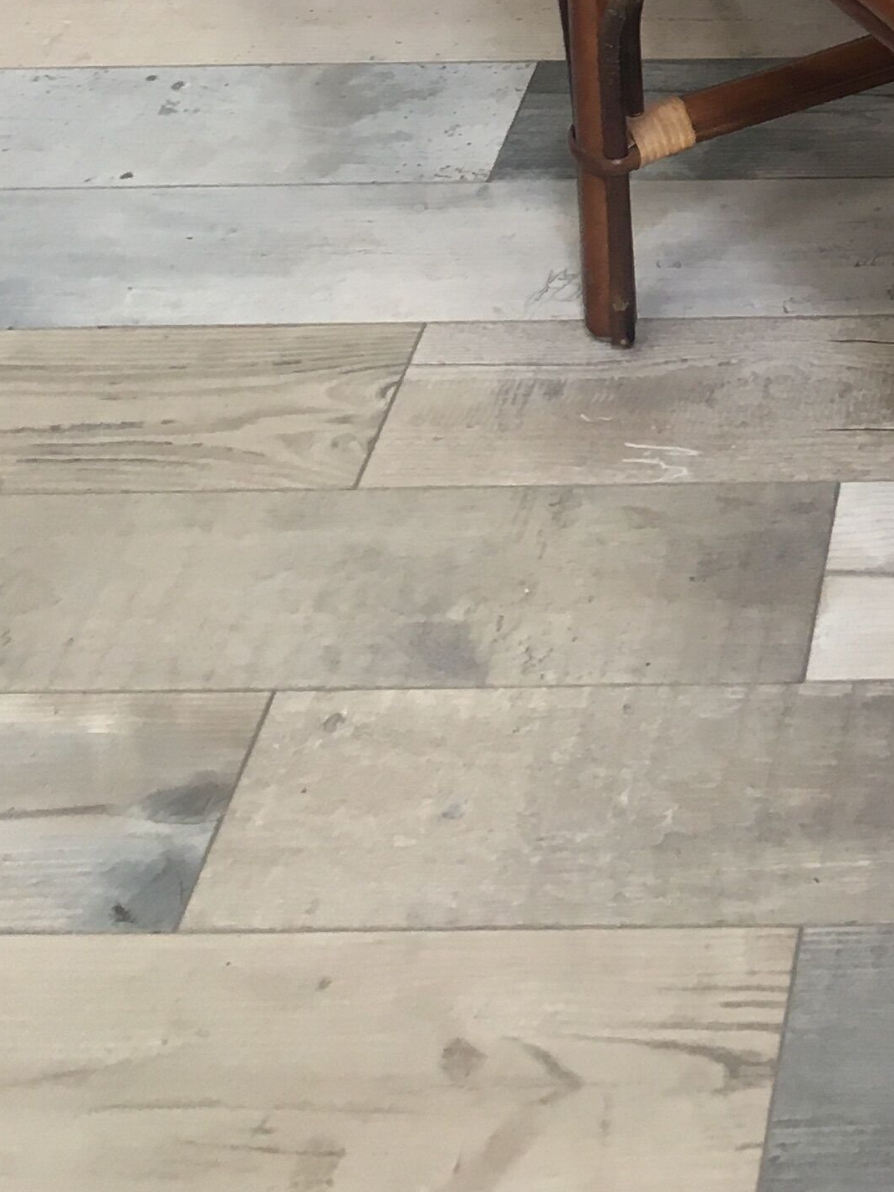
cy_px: -366
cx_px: 1227
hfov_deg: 16.8
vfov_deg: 21.5
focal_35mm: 82
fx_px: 2825
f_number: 2.2
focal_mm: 4.15
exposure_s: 1/33
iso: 64
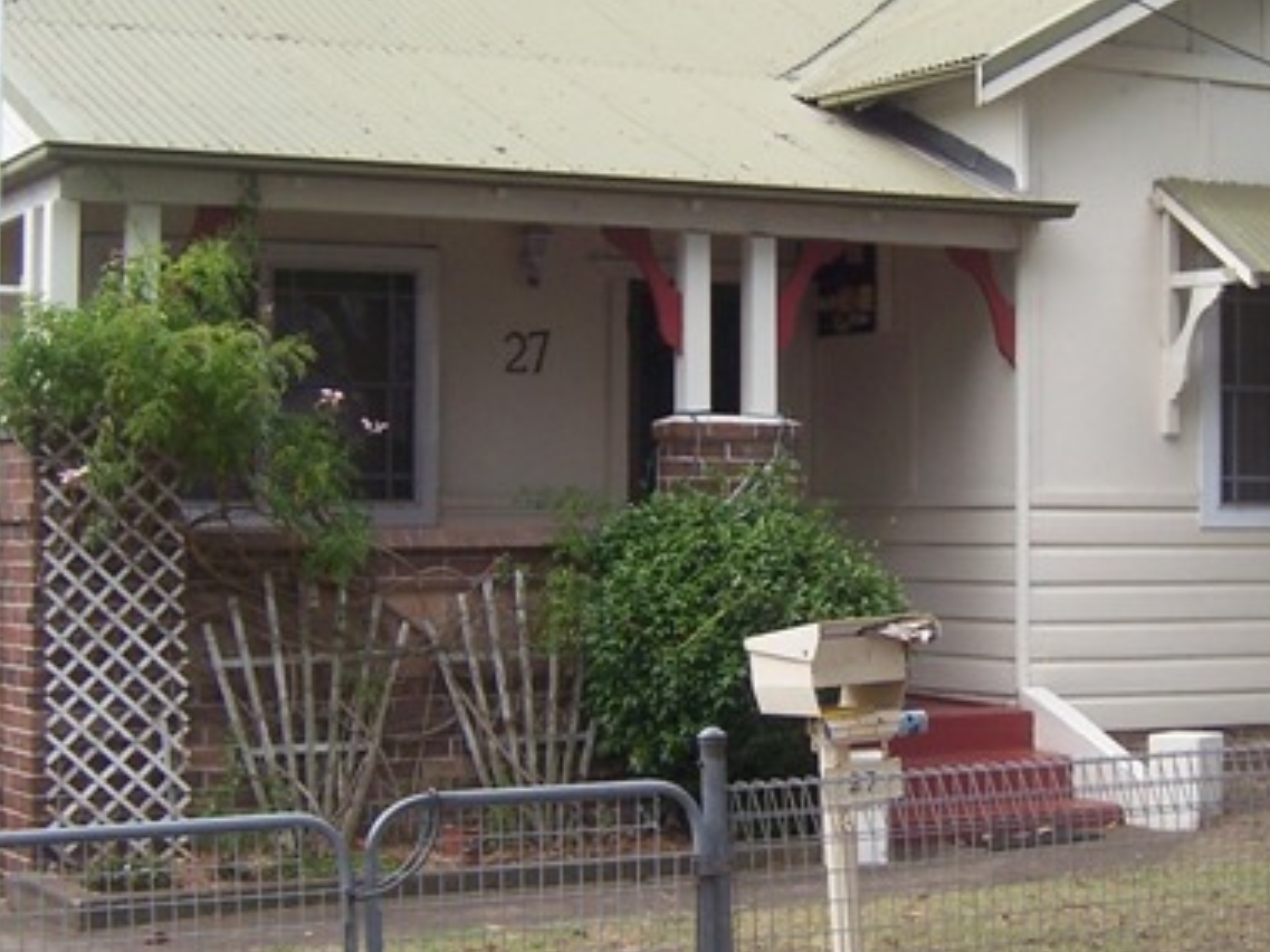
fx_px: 2787
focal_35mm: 76
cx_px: 784
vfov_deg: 19.4
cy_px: 442
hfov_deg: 25.6
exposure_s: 1/500
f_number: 2.8
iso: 80
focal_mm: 6.2
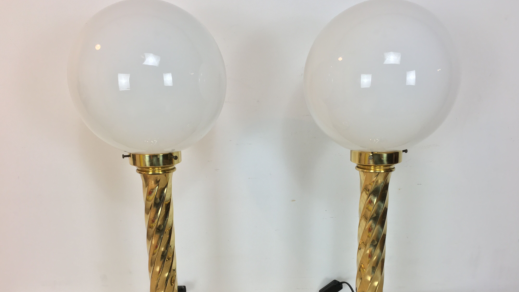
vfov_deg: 36.4
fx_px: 440
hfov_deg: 61.0
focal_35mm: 32
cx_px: 260
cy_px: 188
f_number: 2.2
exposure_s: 1/33
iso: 25
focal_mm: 4.15
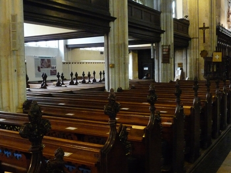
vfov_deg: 34.3
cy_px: 86
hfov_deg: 44.8
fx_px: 280
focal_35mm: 42
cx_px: 116
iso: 800
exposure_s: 1/13
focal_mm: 5.2
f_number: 3
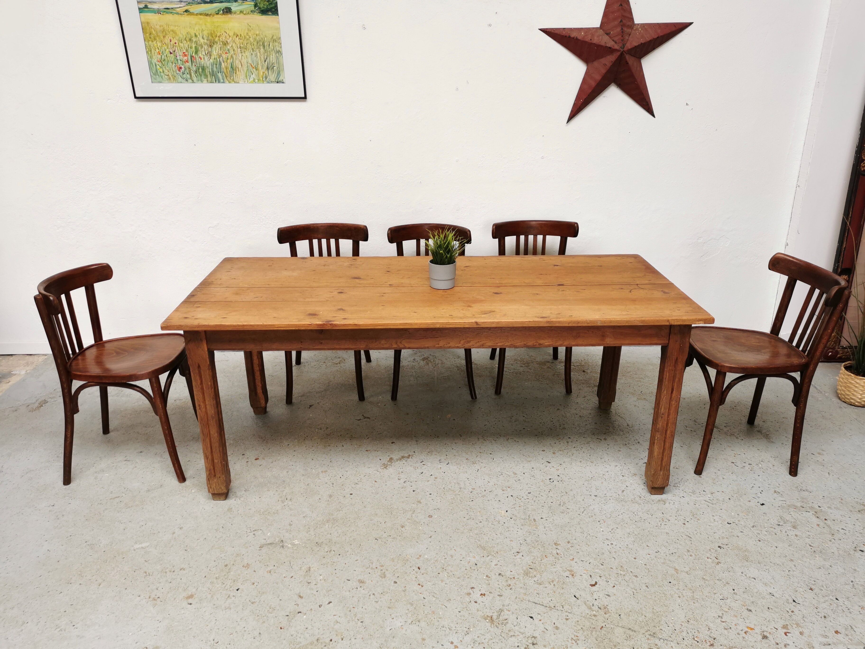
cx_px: 432
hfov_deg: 65.3
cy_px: 324
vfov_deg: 51.4
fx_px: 675
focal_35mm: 27
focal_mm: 5.58
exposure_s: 1/100
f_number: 1.8
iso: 80
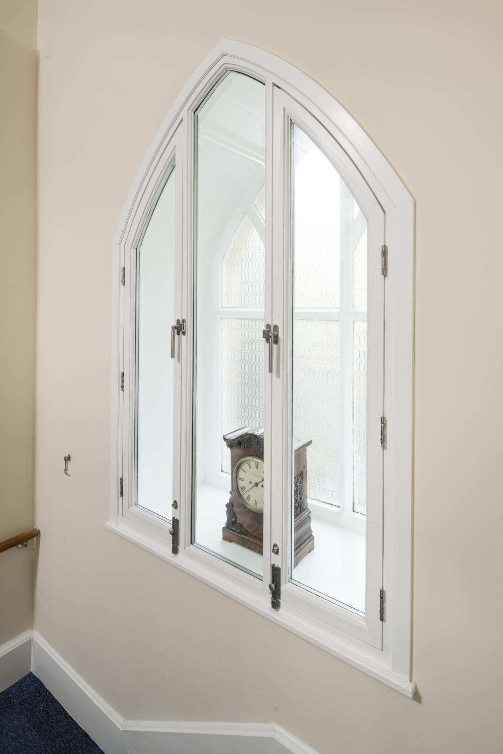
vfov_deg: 86.9
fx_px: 398
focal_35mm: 19
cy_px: 377
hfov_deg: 64.6
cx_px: 252
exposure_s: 1/2
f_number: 10
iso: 64
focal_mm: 19
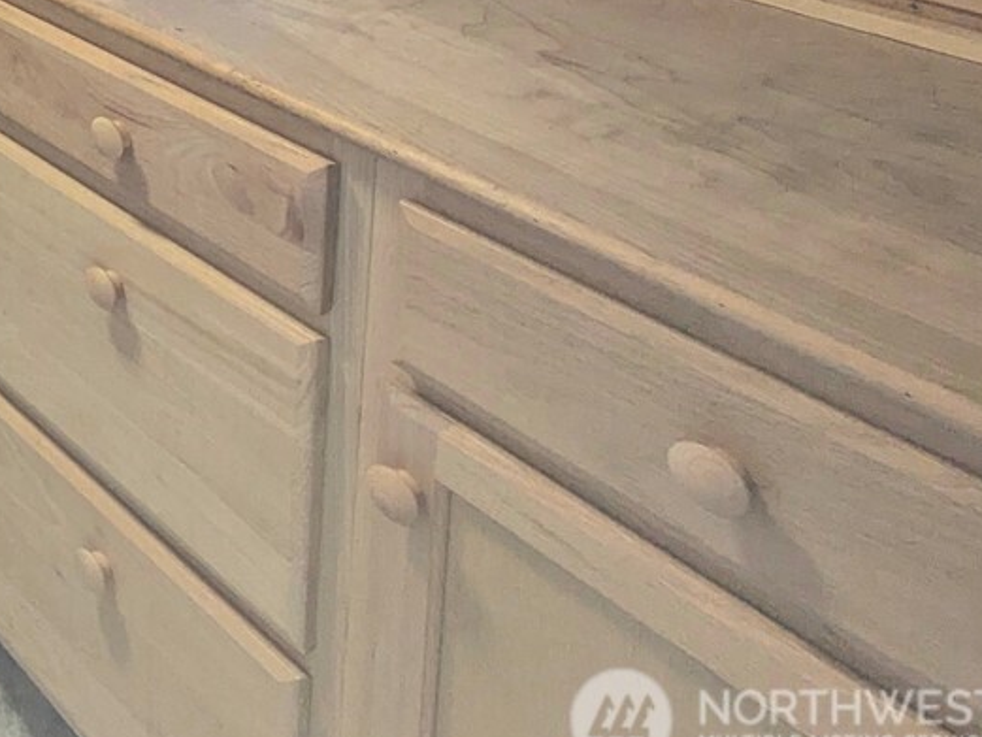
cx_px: -448
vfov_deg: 25.9
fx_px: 1220
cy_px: -336
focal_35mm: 43
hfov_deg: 29.4
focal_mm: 1.83
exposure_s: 1/120
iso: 111
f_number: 2.2
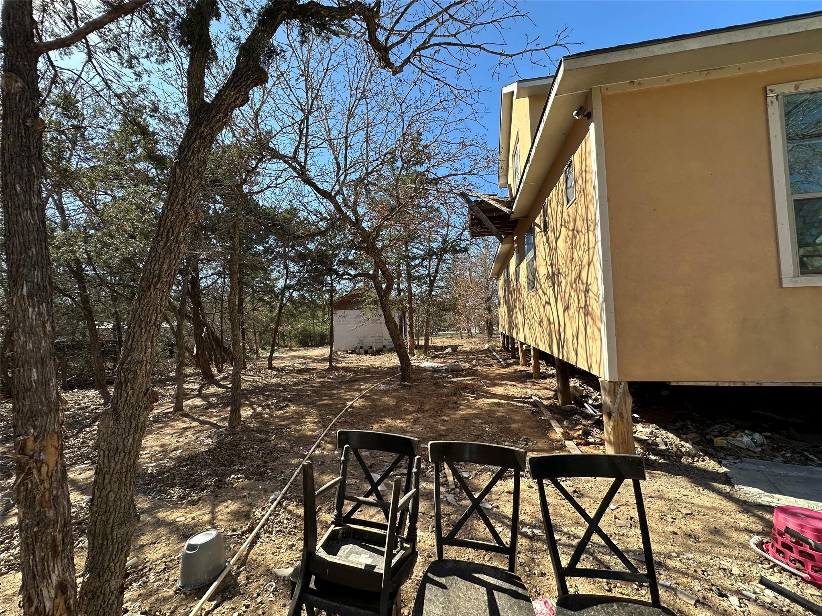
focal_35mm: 14
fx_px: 332
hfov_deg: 102.1
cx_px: 411
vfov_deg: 85.7
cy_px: 308
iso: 40
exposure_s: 1/622
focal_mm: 2.22
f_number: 2.2
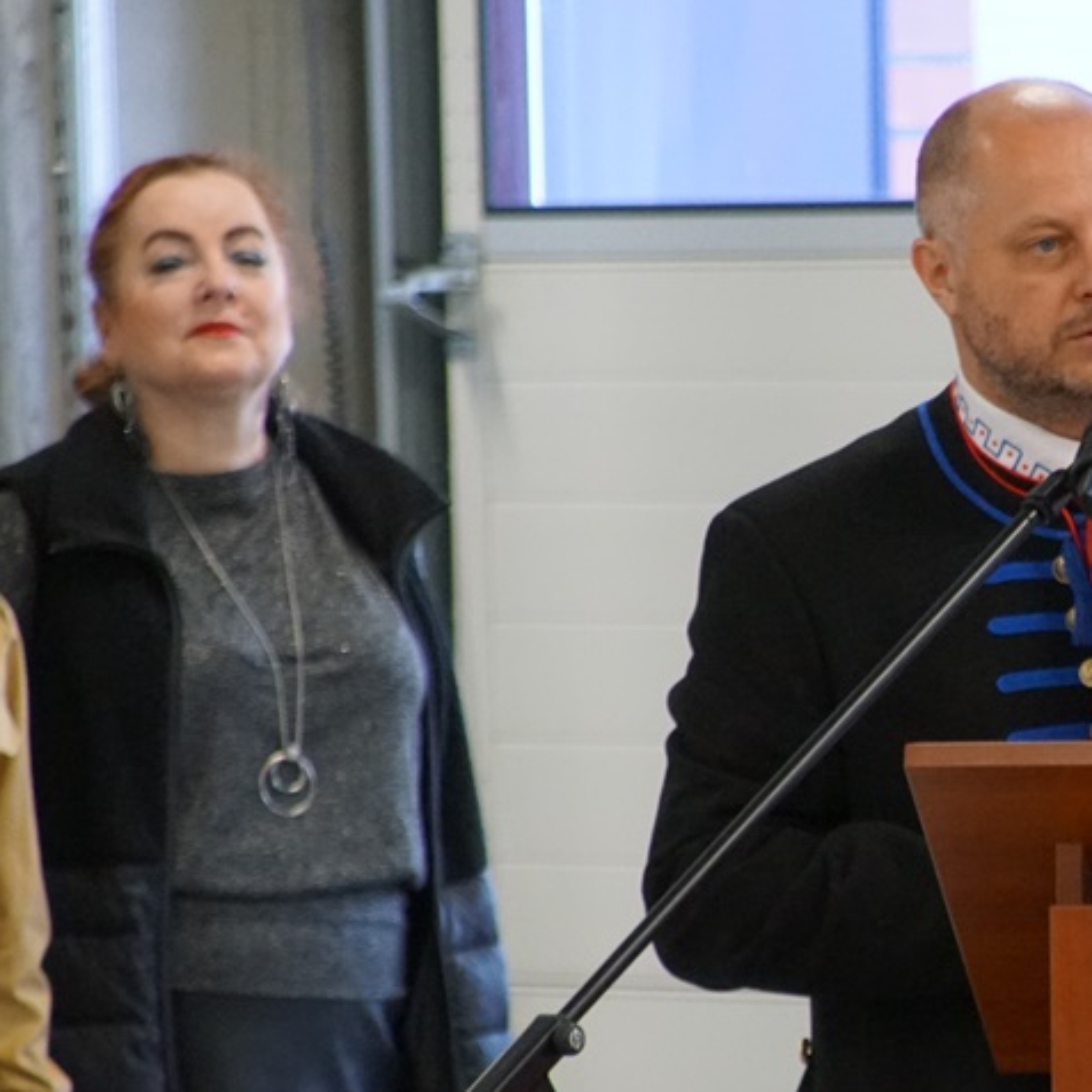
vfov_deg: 2.7
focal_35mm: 642
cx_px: 1152
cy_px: 673
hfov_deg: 2.7
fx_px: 22913
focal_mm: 200
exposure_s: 1/80
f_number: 6.3
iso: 3200
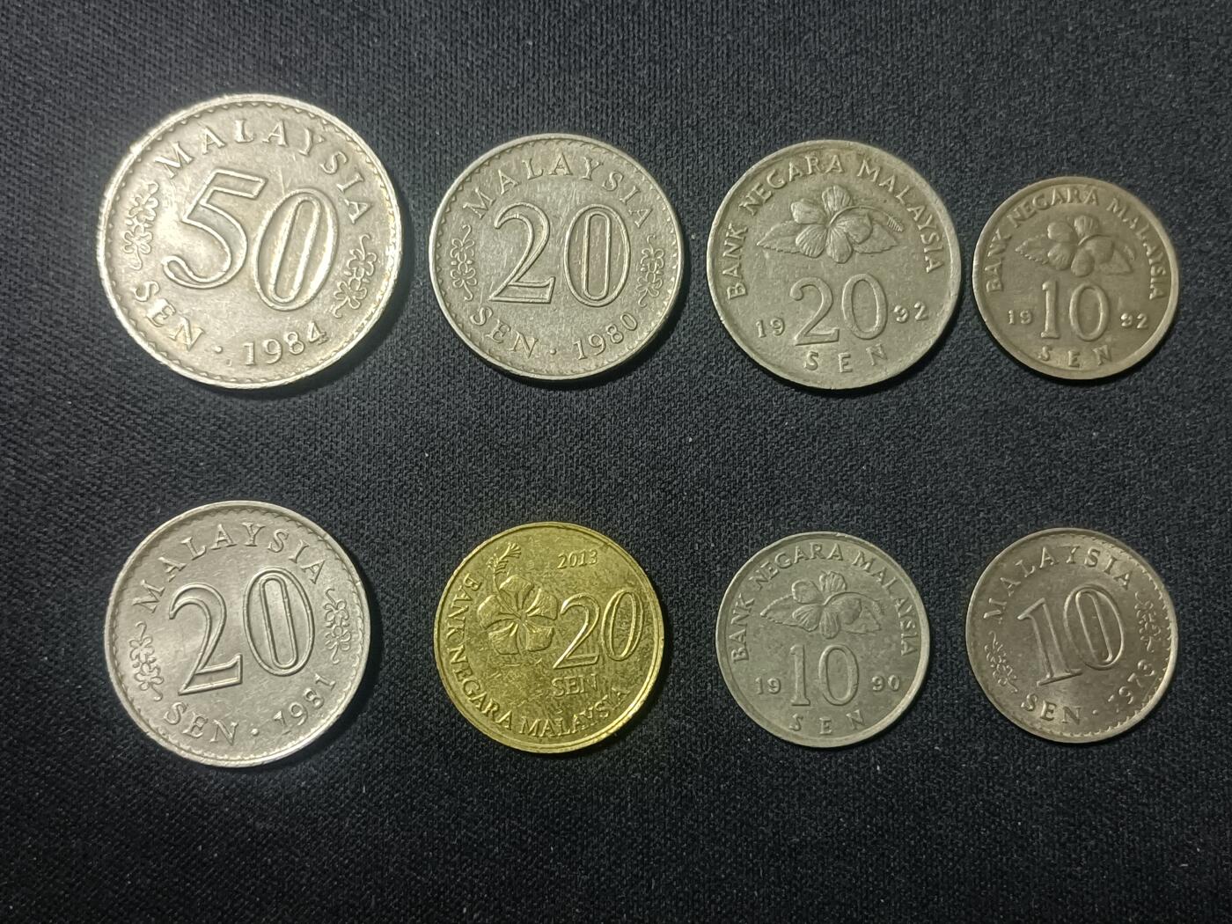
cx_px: 616
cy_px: 462
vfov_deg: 37.7
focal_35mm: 38
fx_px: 1352
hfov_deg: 49.0
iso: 1294
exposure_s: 1/33.3
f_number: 1.8
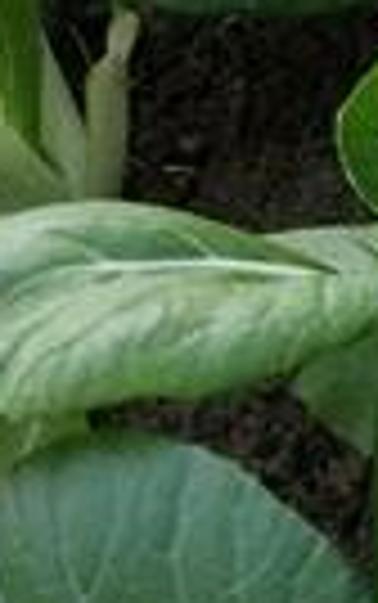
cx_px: 1235
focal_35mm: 158
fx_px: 2599
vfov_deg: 11.3
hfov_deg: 7.2
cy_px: -774
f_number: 1.7
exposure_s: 1/19
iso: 200
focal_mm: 4.2
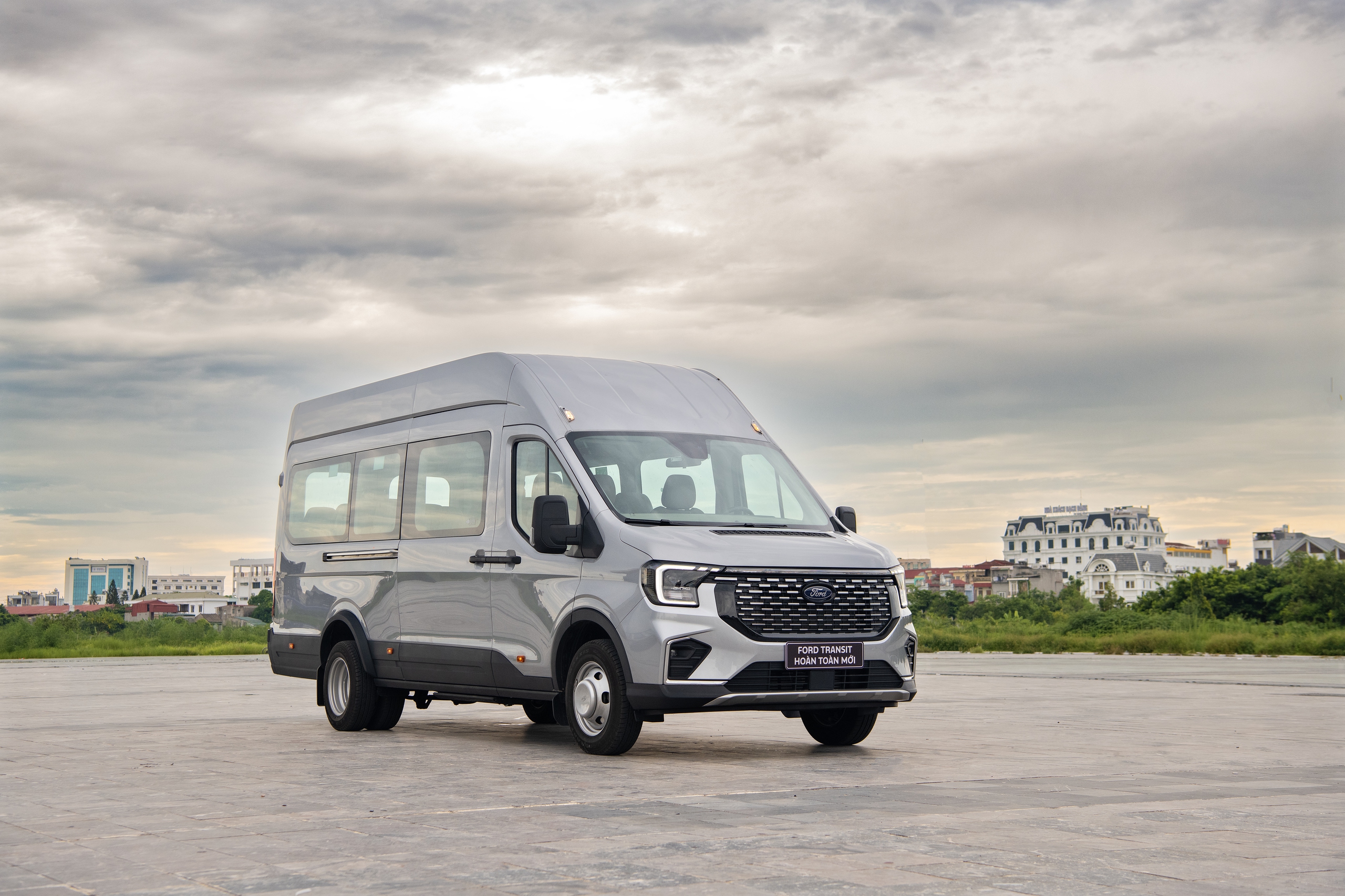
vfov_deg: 28.1
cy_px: 448
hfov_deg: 41.1
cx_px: 672
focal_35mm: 48
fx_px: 1793
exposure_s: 1/160
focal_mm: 48
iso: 500
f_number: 5.6
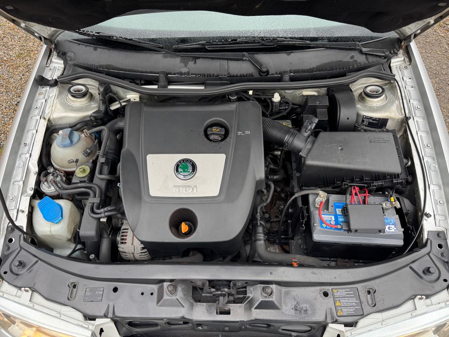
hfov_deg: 71.6
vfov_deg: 56.8
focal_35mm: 24
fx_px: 311
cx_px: 224
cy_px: 168
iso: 100
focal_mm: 6.76
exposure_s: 1/121
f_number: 1.78
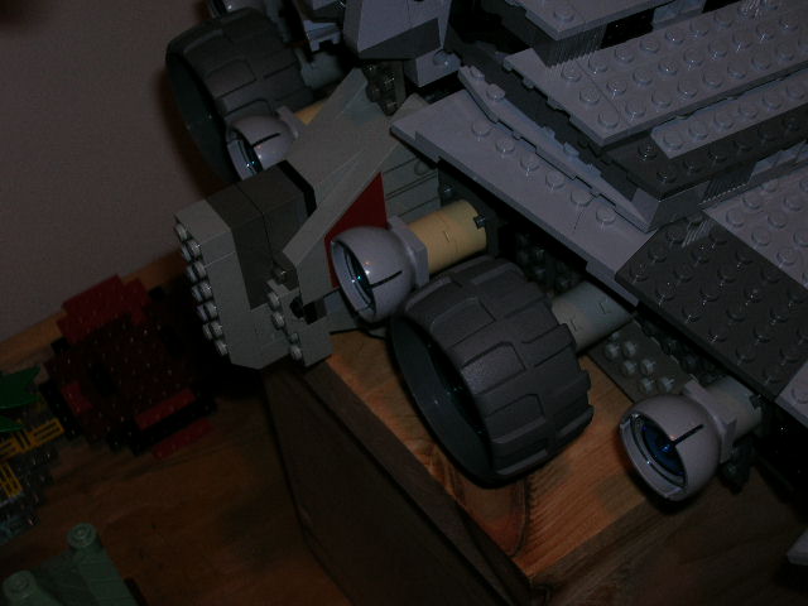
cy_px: 303
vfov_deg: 25.2
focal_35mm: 58
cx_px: 404
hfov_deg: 33.2
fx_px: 1354
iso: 50
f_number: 3.5
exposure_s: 1/60.1
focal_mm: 9.7
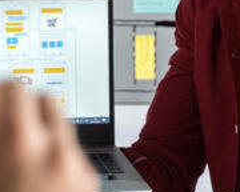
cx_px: -163
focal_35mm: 257
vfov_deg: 6.0
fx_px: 1825
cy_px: -29
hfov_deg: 7.3
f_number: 2.8
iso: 500
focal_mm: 48
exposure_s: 1/125
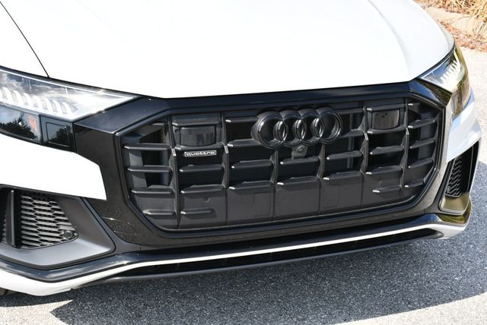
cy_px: 162
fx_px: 921
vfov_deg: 20.1
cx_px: 244
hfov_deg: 29.6
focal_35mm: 68
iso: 160
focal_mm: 34
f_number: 8
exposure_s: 1/250
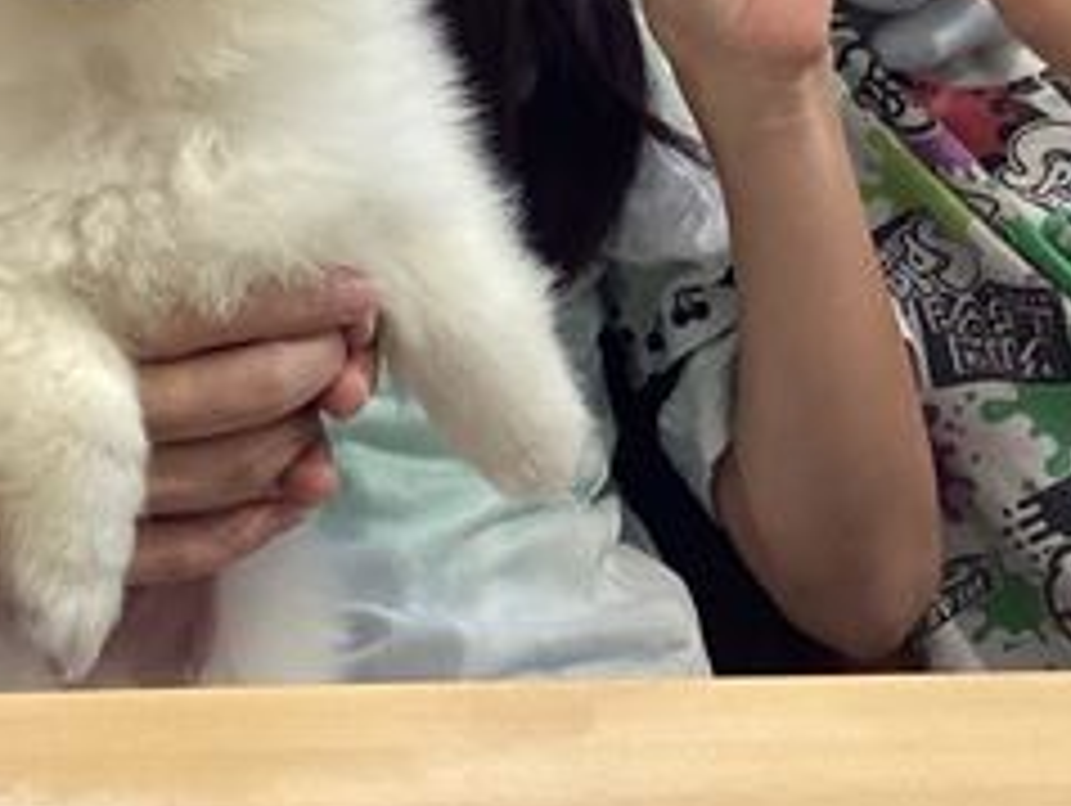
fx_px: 2416
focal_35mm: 78
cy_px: -23
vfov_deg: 18.4
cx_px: 266
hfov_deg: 24.7
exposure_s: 1/60
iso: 200
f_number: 2.4
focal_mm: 3.3
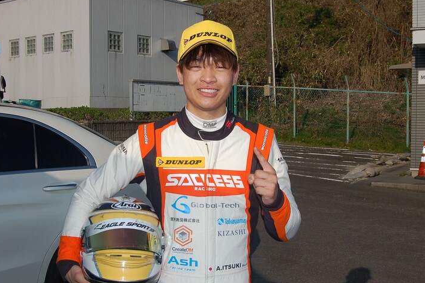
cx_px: 209
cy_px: 140
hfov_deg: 32.9
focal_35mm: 61
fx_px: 720
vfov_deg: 22.3
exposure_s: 1/500
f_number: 13
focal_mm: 40
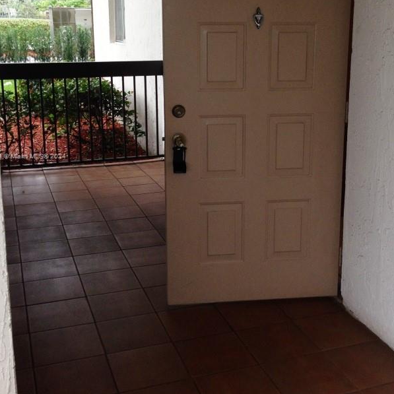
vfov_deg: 33.9
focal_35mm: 50
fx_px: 644
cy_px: 156
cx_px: 218
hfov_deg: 34.0
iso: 80
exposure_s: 1/120
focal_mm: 4.12
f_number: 2.4
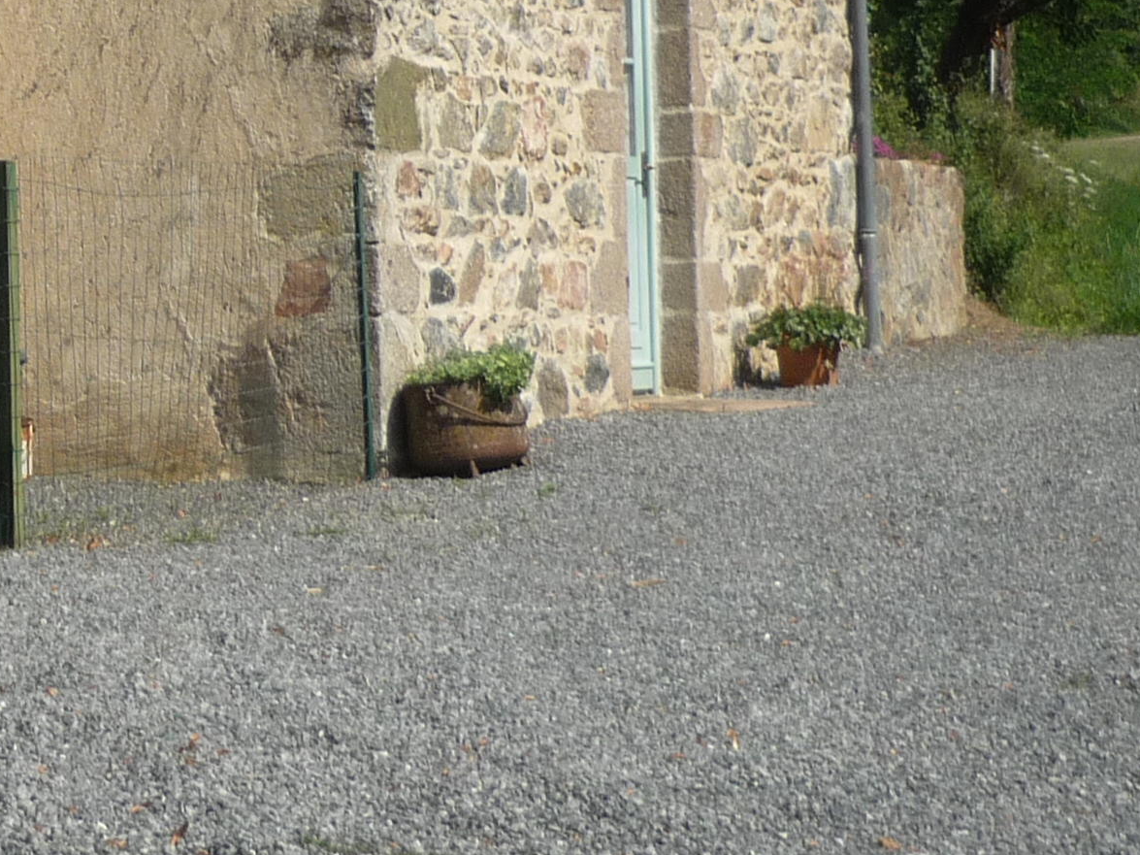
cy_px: -176
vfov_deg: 14.3
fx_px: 3293
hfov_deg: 18.6
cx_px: -229
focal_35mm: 100
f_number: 8
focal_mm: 6
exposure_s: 1/250
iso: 100
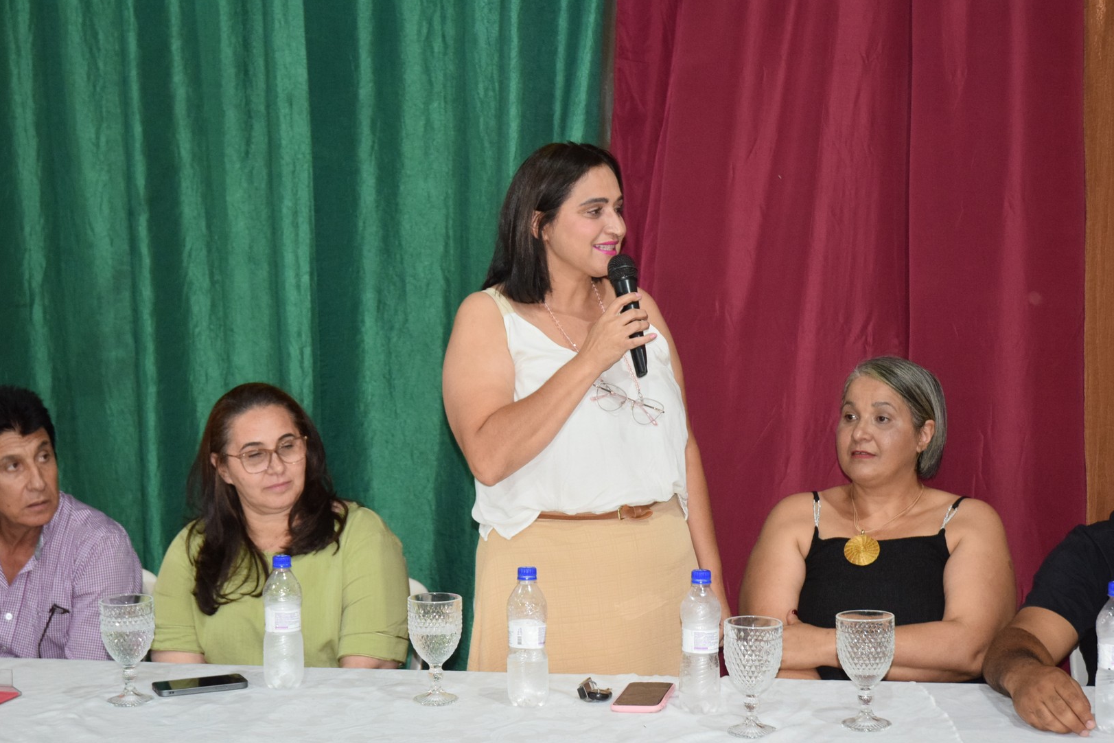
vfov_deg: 20.3
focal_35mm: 67
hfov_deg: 30.1
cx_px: 553
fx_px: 2073
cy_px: 369
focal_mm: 44
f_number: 4.2
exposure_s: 1/60
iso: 2000
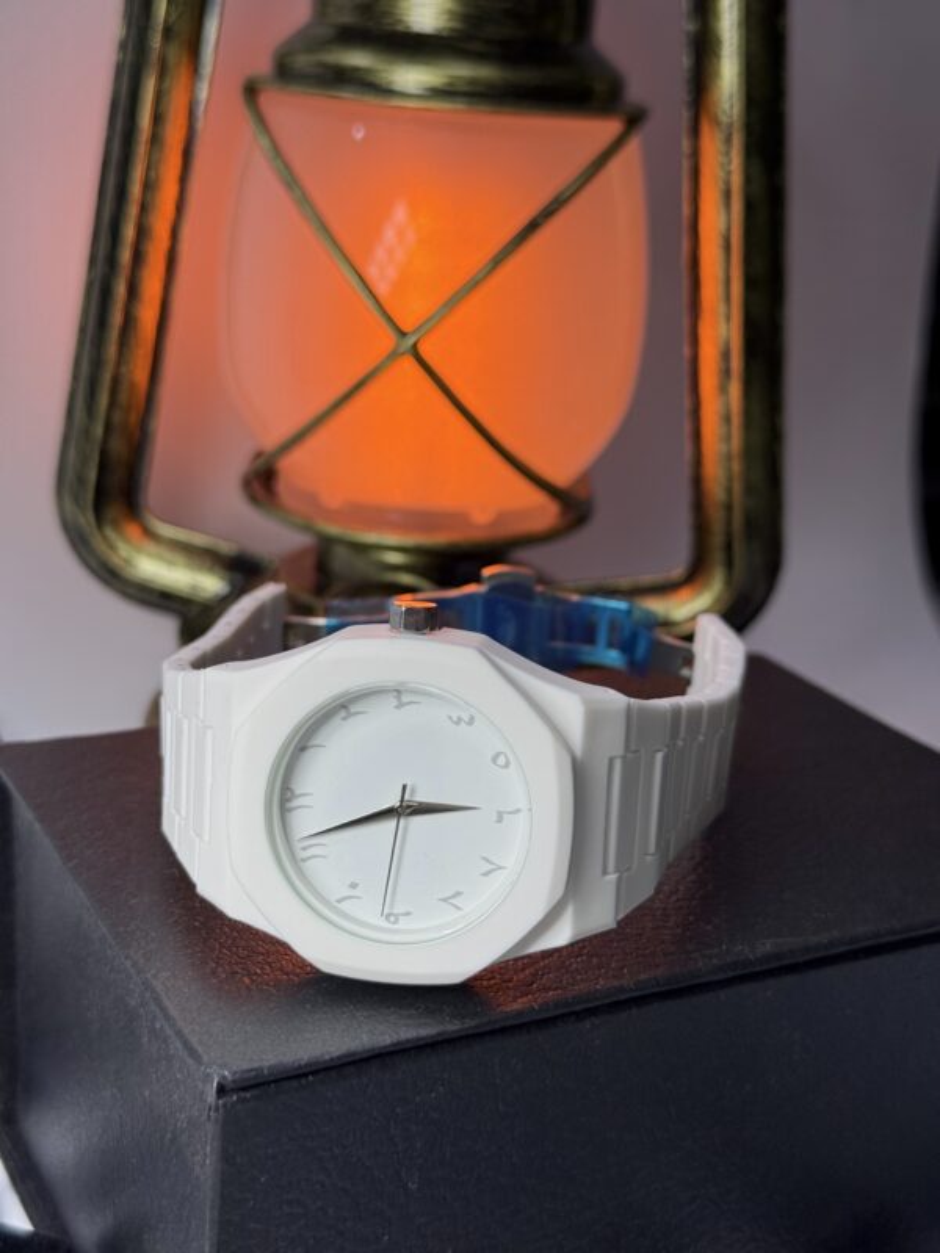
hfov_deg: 30.3
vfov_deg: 39.7
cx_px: 470
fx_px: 1738
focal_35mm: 48
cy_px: 626
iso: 64
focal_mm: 6.76
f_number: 1.78
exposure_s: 1/541
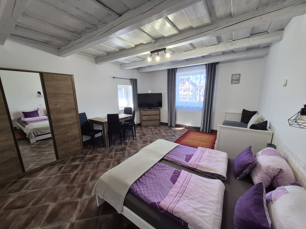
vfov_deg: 89.9
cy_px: 114
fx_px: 115
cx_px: 153
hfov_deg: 106.2
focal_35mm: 13
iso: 320
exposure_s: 1/50
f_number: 2.2
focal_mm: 1.74
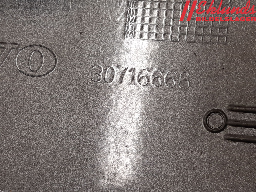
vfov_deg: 53.1
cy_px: 96
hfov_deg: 67.3
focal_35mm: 26
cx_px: 128
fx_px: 192
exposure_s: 1/50
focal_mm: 3.93
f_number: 1.7
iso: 50
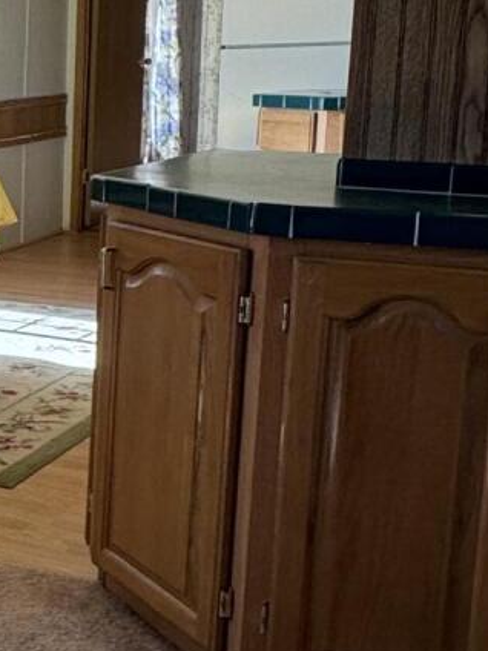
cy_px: 230
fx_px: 1241
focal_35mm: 66
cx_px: -551
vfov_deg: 29.2
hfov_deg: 16.0
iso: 40
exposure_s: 1/147
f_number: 2.2
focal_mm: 2.22
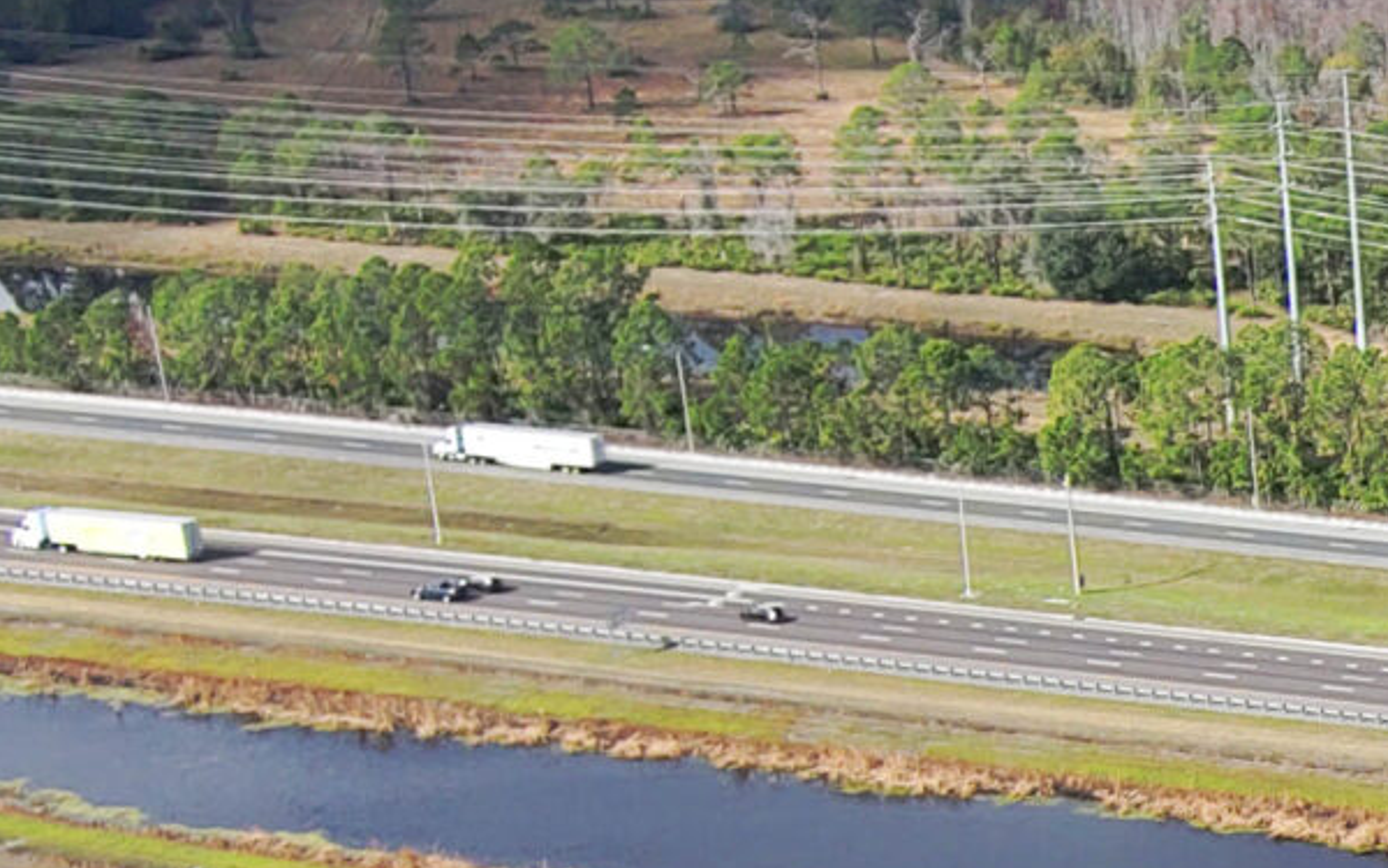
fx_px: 3594
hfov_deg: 19.1
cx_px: 2105
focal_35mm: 95
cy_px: 1027
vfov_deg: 13.4
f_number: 2.8
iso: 100
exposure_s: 1/1114
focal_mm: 3.7
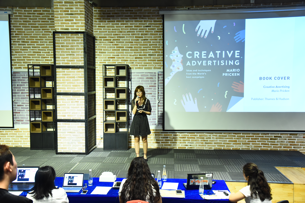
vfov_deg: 35.1
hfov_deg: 50.7
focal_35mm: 38
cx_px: 152
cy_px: 102
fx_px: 322
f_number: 4.5
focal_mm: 38
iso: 3200
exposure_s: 1/30
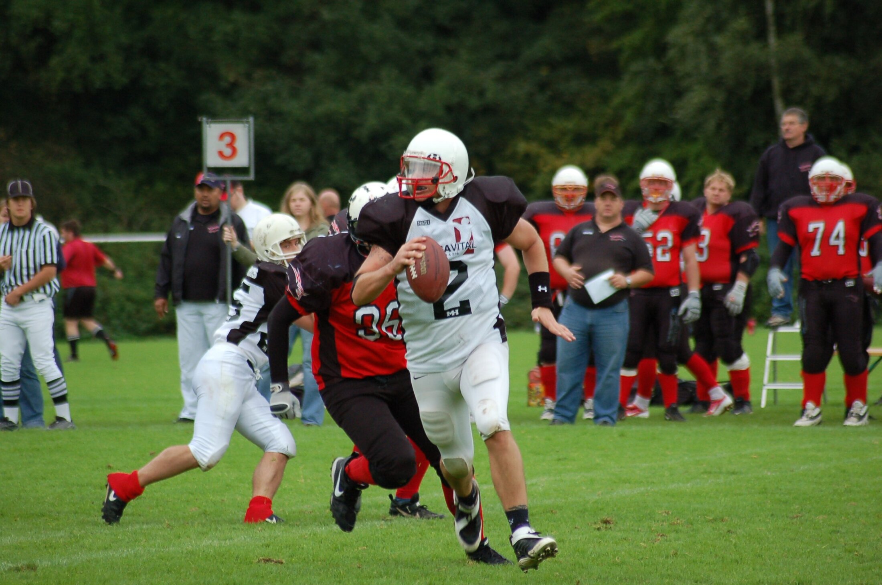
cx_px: 441
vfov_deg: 4.1
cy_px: 292
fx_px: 8070
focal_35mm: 330
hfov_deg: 6.3
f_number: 5.3
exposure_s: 1/500
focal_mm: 220
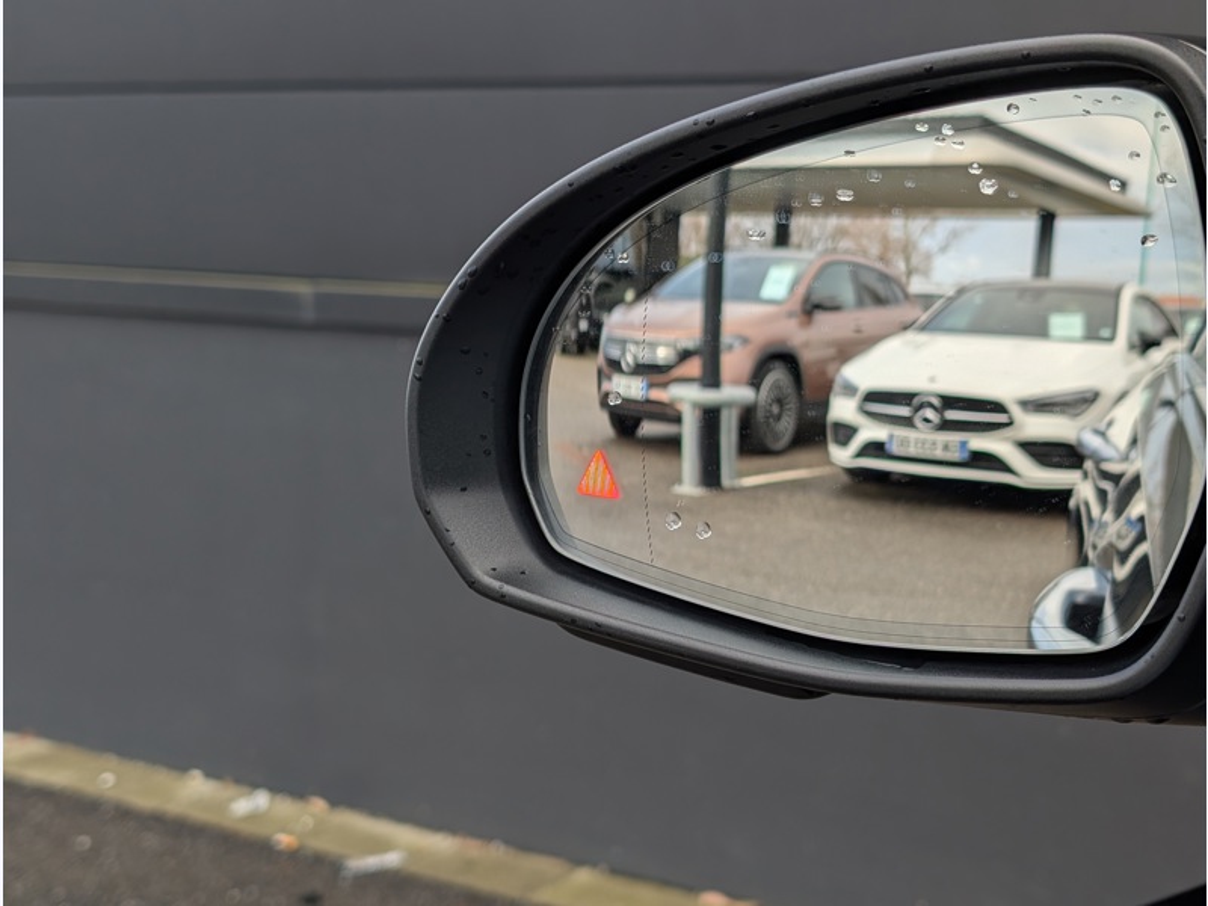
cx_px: 604
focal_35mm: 49
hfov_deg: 38.9
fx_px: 1710
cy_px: 453
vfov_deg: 29.7
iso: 24
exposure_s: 1/571
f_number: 1.68
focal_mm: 6.9
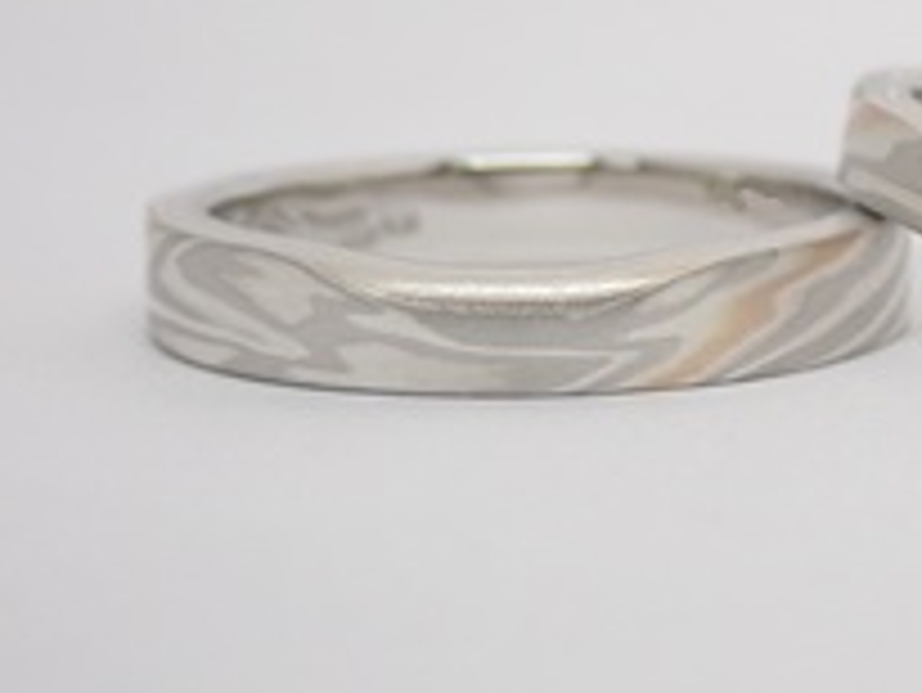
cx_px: 891
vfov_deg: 8.8
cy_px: 245
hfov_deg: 11.6
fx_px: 4504
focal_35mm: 169
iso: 200
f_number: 4.1
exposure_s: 1/160
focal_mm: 13.65
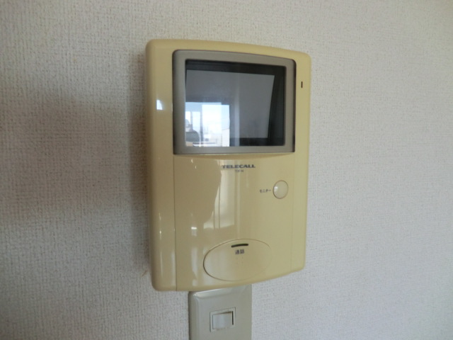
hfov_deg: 71.6
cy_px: 170
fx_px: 314
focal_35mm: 24
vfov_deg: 56.8
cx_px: 226
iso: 200
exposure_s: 1/60
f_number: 3.2
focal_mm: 4.3
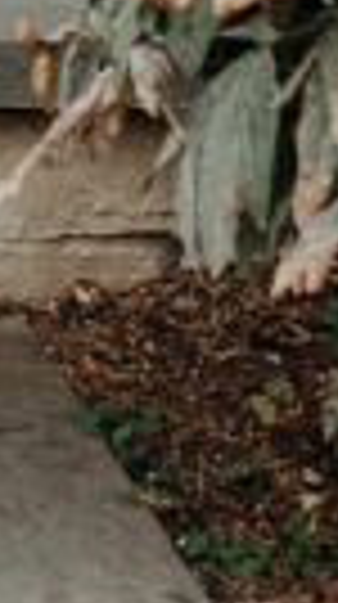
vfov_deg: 7.5
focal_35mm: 280
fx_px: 4478
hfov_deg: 4.1
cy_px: -432
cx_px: -931
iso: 200
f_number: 2.8
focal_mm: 35
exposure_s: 1/500
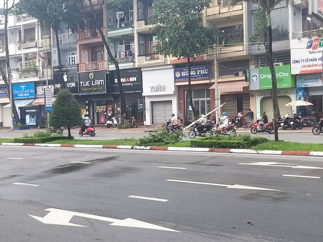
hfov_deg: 65.3
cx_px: 162
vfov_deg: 51.4
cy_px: 121
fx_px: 252
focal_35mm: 27
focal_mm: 3.93
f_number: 1.7
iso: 50
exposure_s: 1/433
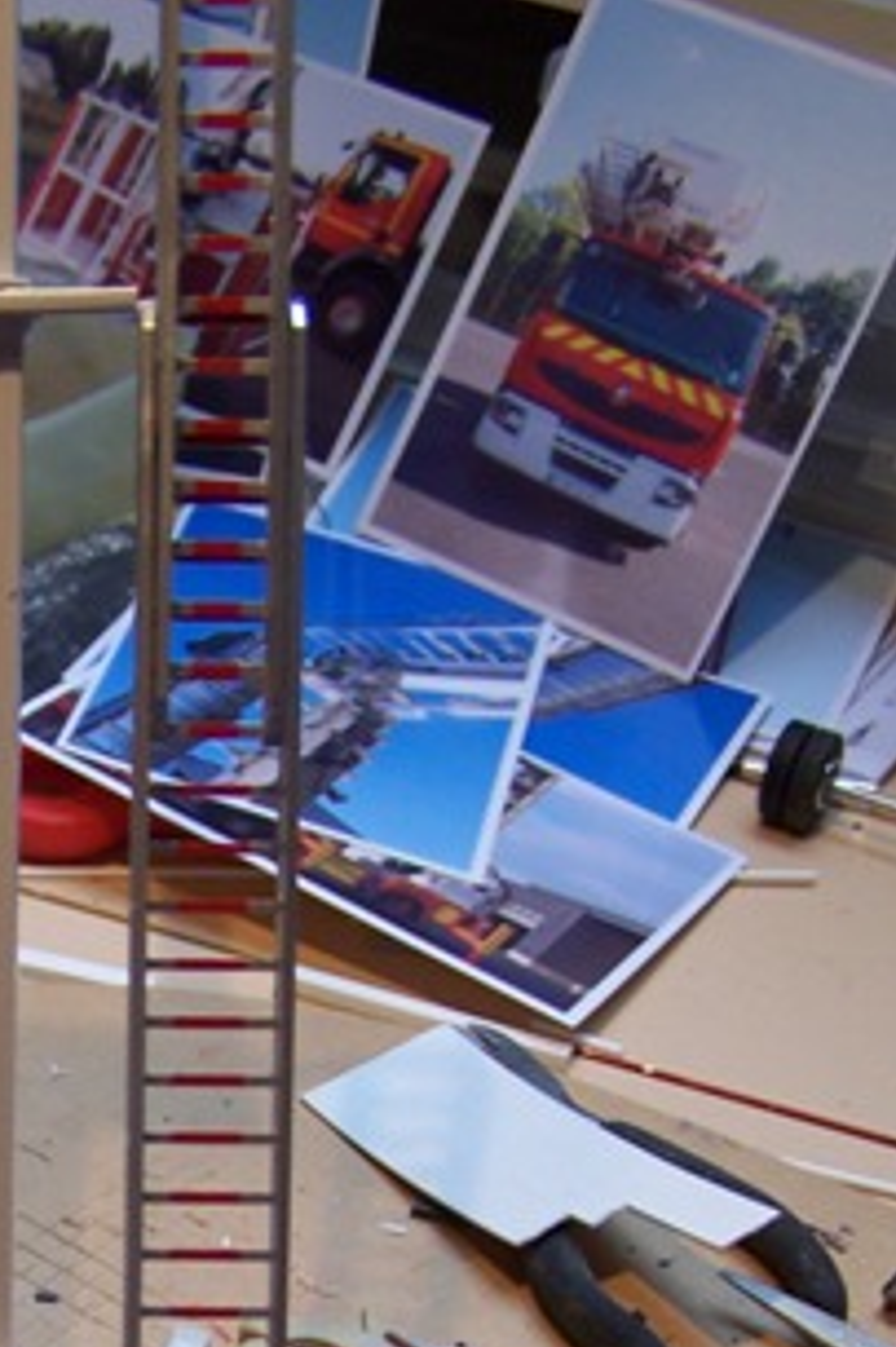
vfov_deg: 23.3
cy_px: 1409
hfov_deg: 16.1
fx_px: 3102
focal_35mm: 83
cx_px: -13
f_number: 2.8
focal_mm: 6.3
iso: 80
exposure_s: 1/45
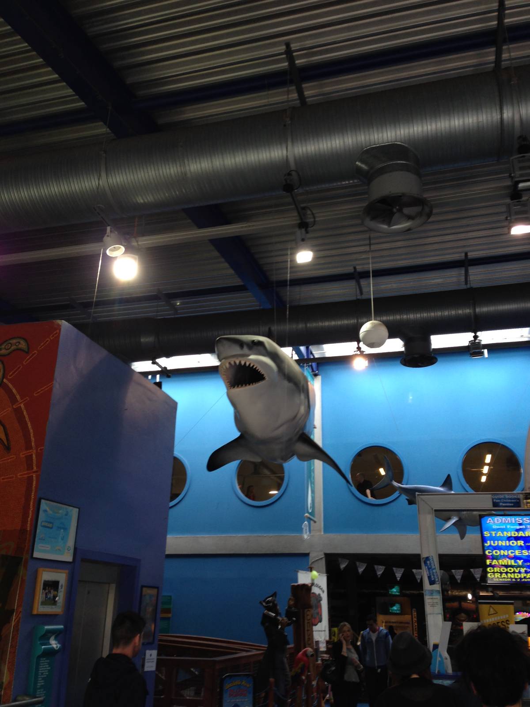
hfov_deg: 42.9
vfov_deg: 55.4
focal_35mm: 33
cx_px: 265
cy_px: 354
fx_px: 674
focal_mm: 4.12
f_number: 2.4
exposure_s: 1/30
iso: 50
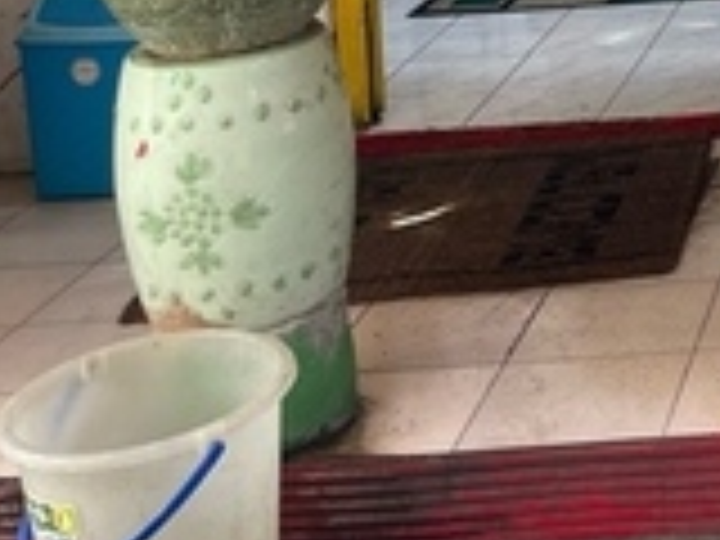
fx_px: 1914
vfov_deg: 14.4
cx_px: 1051
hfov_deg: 19.0
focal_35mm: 92
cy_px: -380
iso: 64
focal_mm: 4.2
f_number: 1.6
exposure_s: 1/121
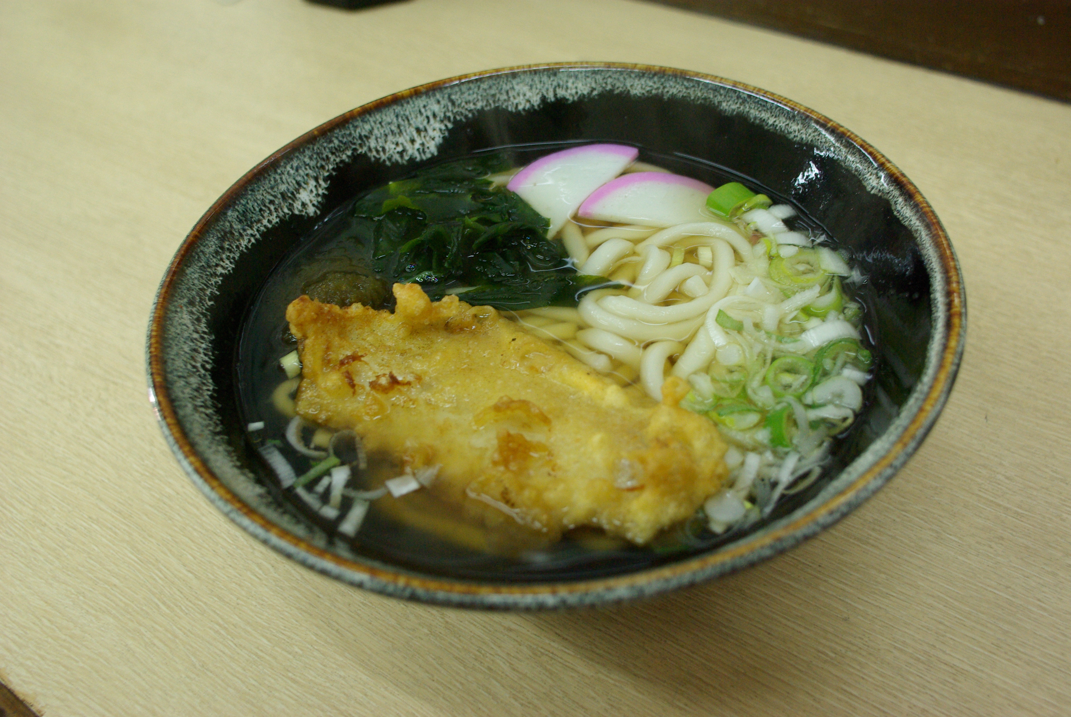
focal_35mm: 32
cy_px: 358
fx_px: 938
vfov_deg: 41.8
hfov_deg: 59.4
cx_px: 536
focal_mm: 21
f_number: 4.5
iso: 800
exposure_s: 1/20
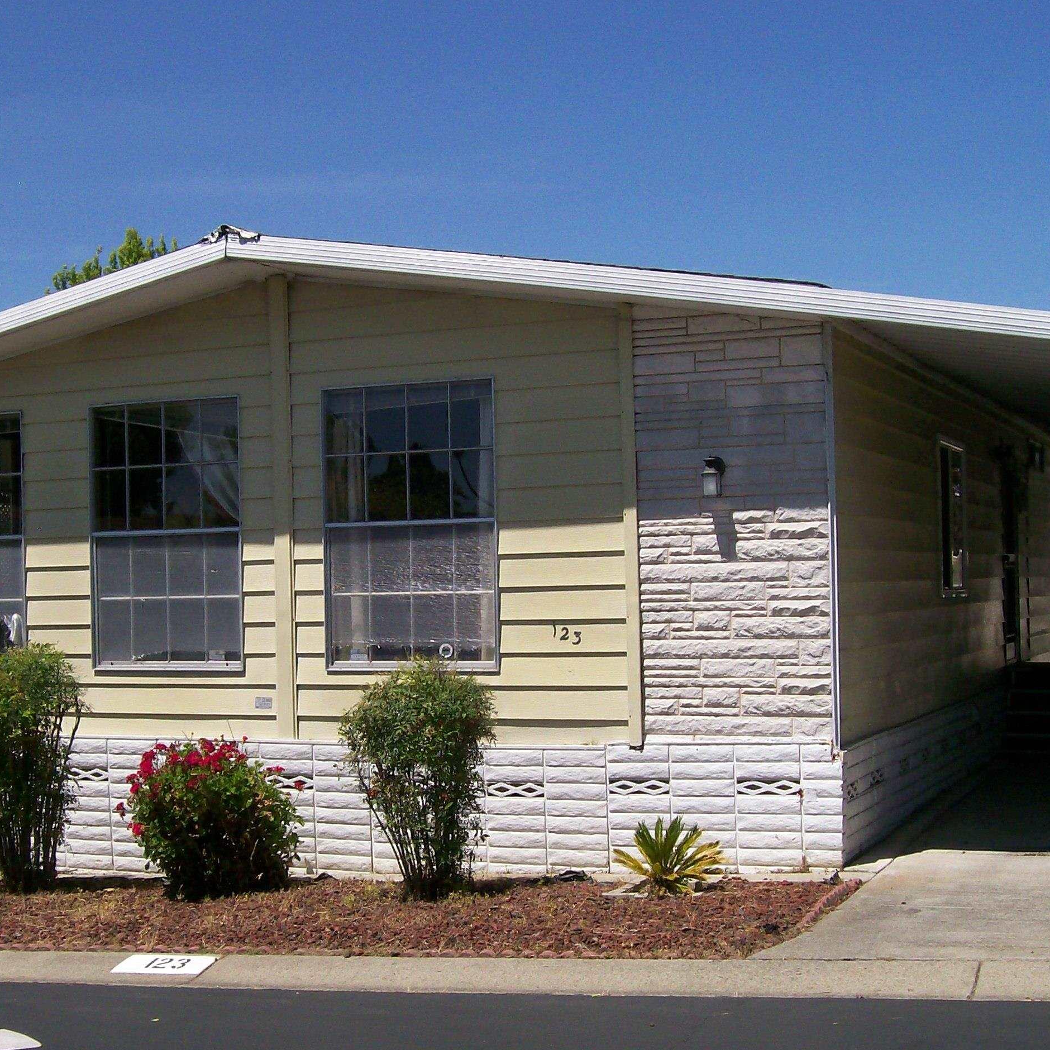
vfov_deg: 32.7
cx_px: 408
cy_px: 607
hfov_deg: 32.7
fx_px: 1785
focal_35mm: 52
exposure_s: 1/840
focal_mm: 6
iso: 80
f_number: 4.8
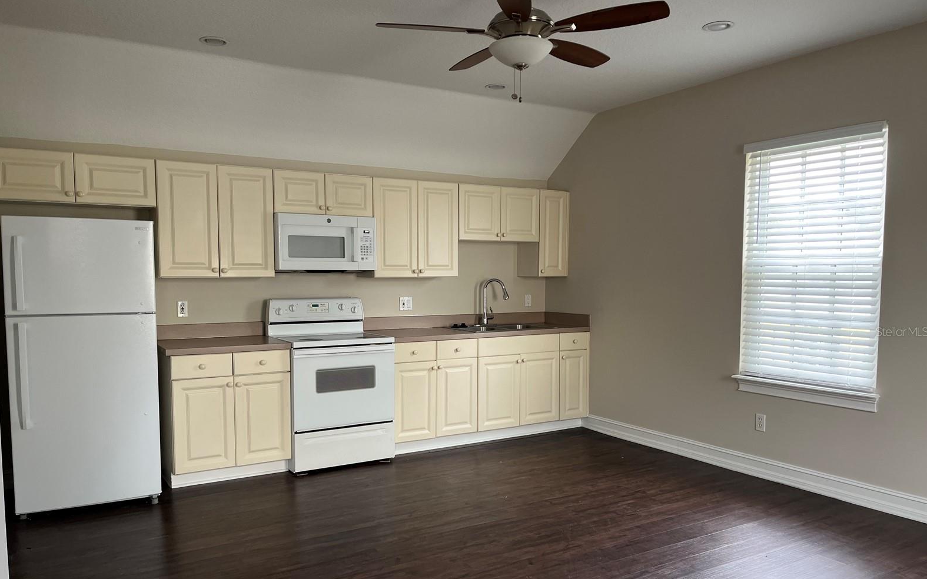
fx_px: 707
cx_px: 460
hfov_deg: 66.5
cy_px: 331
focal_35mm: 28
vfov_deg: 44.4
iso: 80
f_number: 1.6
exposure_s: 1/60
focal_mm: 5.1
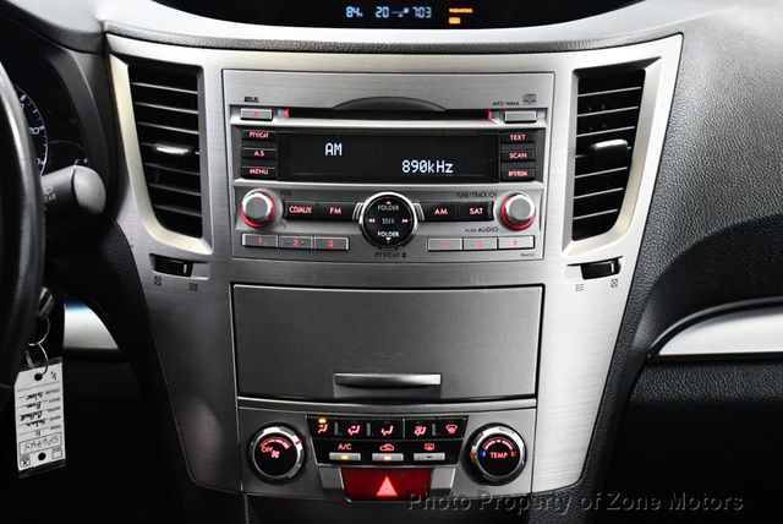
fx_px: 1350
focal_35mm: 62
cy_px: 262
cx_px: 392
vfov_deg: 22.0
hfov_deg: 32.4
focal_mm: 31
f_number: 4.2
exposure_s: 1/60
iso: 3200
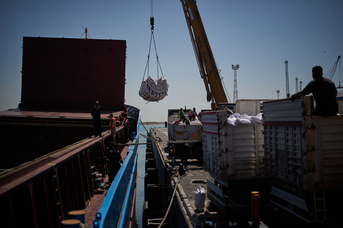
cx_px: 172
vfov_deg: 27.0
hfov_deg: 39.6
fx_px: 476
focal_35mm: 50
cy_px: 114
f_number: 1.4
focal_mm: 50
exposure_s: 1/25600
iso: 100
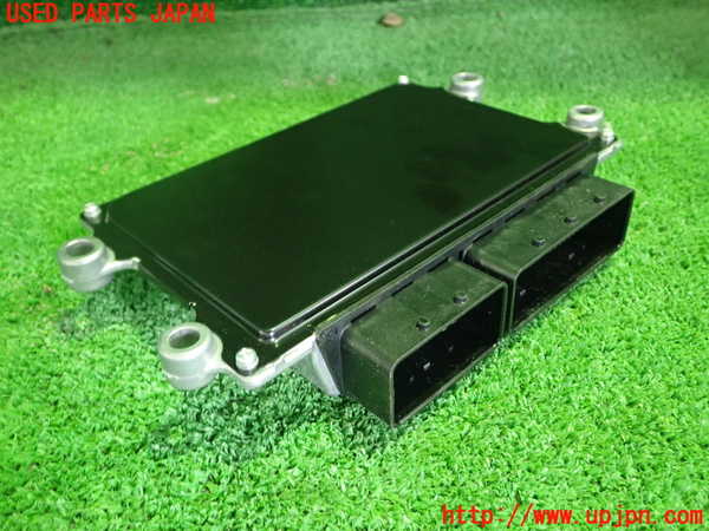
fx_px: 655
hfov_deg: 56.8
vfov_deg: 44.2
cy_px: 266
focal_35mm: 32
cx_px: 354
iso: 800
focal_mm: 5.79
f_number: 2.4
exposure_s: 1/20
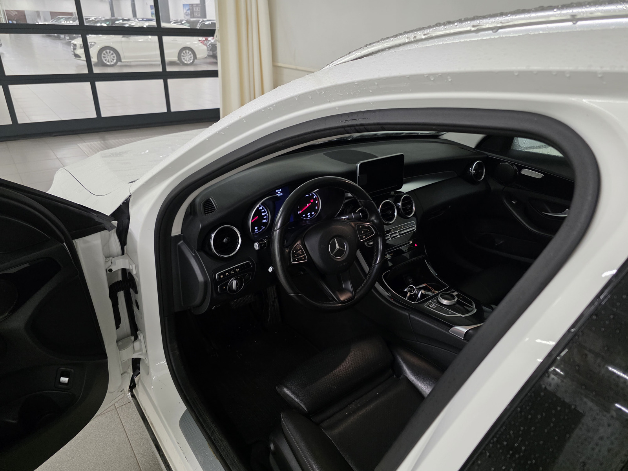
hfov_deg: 73.9
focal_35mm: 23
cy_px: 236
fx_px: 417
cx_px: 314
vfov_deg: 58.9
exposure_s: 1/100
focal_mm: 6.3
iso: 320
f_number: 1.7
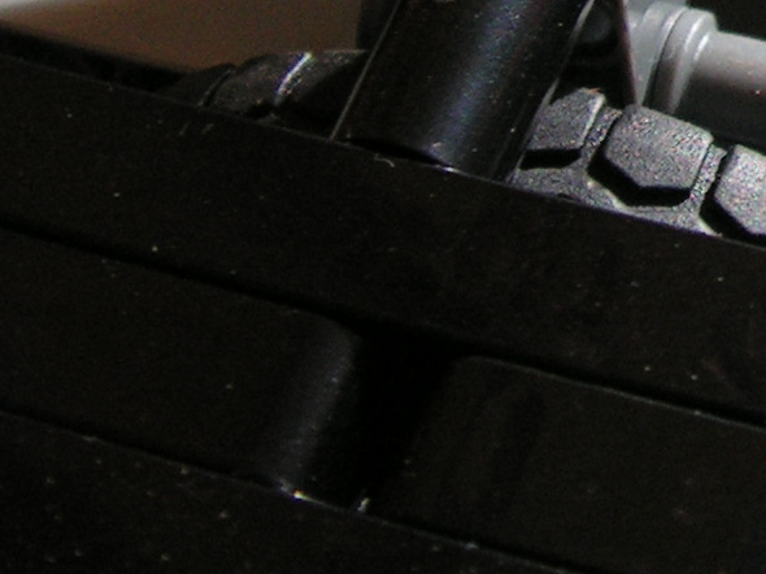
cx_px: 1110
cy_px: -55
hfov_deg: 14.1
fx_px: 2920
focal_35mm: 132
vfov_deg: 11.1
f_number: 3.2
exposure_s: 1/30
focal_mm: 6.4
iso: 100
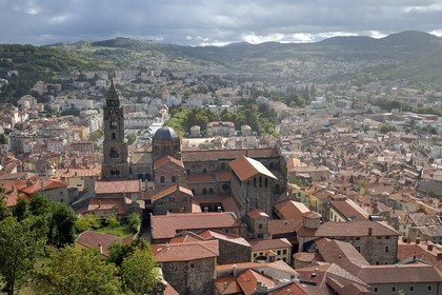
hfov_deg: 50.7
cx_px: 221
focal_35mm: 38
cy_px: 148
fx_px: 467
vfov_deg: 35.1
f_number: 13
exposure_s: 1/250
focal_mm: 38
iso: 200
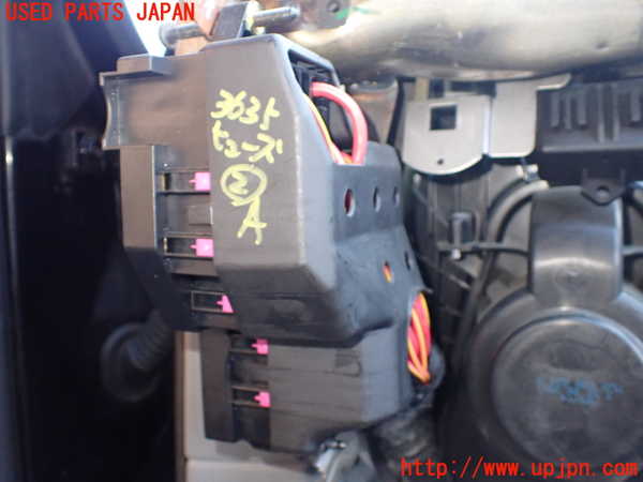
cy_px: 241
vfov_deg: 46.8
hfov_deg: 60.0
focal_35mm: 30
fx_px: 557
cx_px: 322
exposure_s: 1/40
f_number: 2.3
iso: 800
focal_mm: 5.4
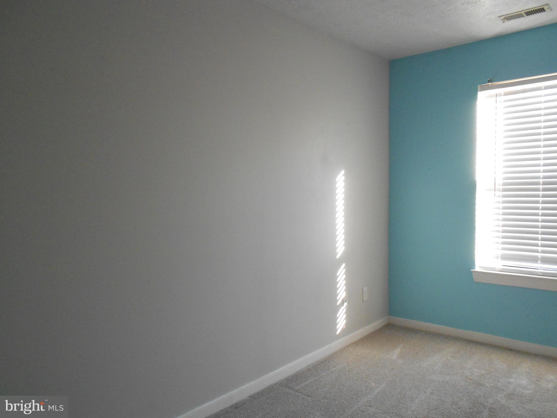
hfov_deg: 67.3
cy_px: 209
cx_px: 278
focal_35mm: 26
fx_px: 418
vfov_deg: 53.1
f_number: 3.2
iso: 320
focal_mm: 4.6
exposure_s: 1/30
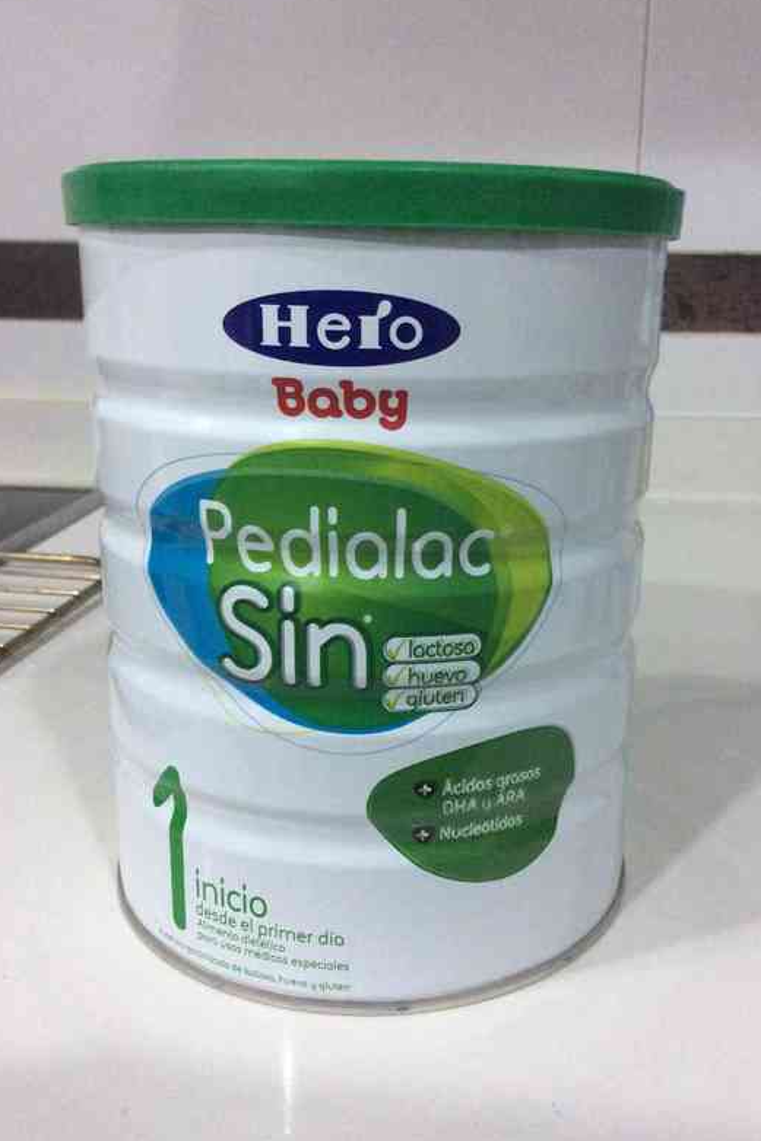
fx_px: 1078
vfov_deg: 55.8
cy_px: 562
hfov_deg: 38.8
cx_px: 428
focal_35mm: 34
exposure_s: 1/25
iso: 160
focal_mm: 3.3
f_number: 2.4
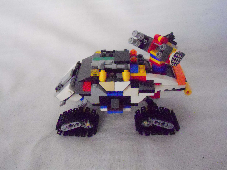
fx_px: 249
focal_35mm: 38
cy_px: 85
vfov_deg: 37.7
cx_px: 114
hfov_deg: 49.0
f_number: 3.9
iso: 3200
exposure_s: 1/320
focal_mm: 6.9
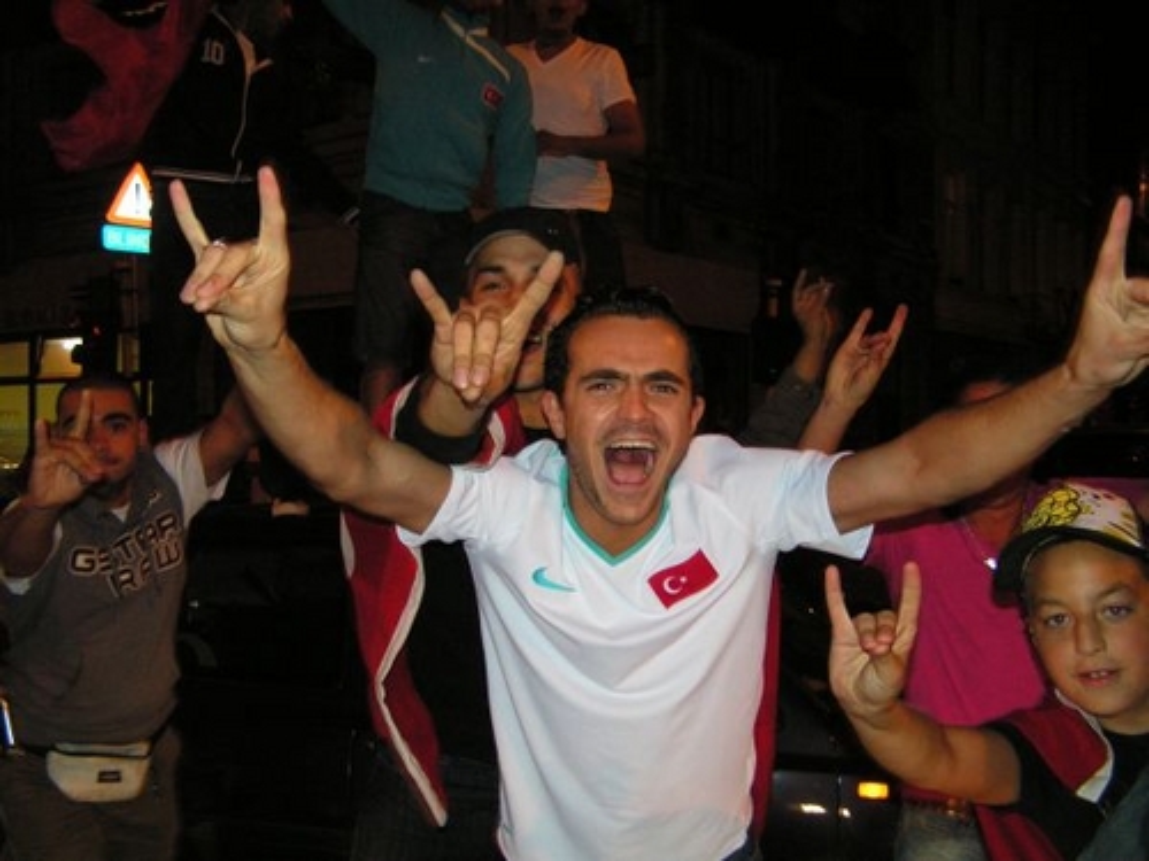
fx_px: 1261
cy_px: 430
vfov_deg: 37.7
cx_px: 574
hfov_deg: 49.0
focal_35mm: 38
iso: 200
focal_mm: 6.3
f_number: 2.8
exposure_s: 1/40
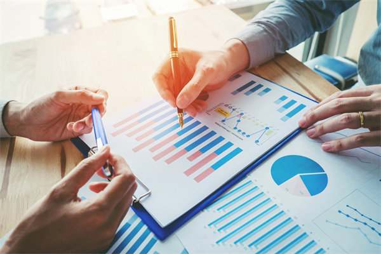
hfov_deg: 63.7
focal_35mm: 29
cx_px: 190
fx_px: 307
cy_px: 127
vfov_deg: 45.0
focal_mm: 19.6
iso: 200
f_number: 4
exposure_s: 1/180
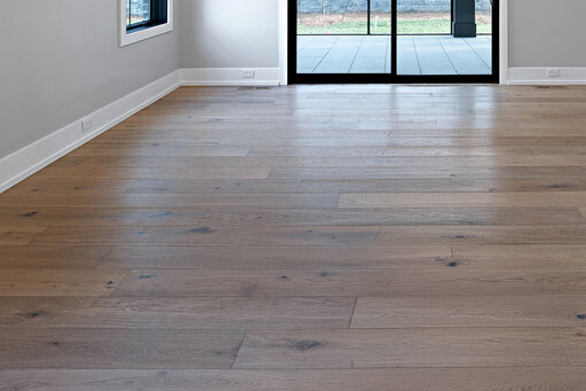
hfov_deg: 60.4
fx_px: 488
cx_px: 395
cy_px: -50
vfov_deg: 36.2
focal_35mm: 30
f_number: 7.1
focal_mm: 12
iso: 640
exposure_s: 1/13
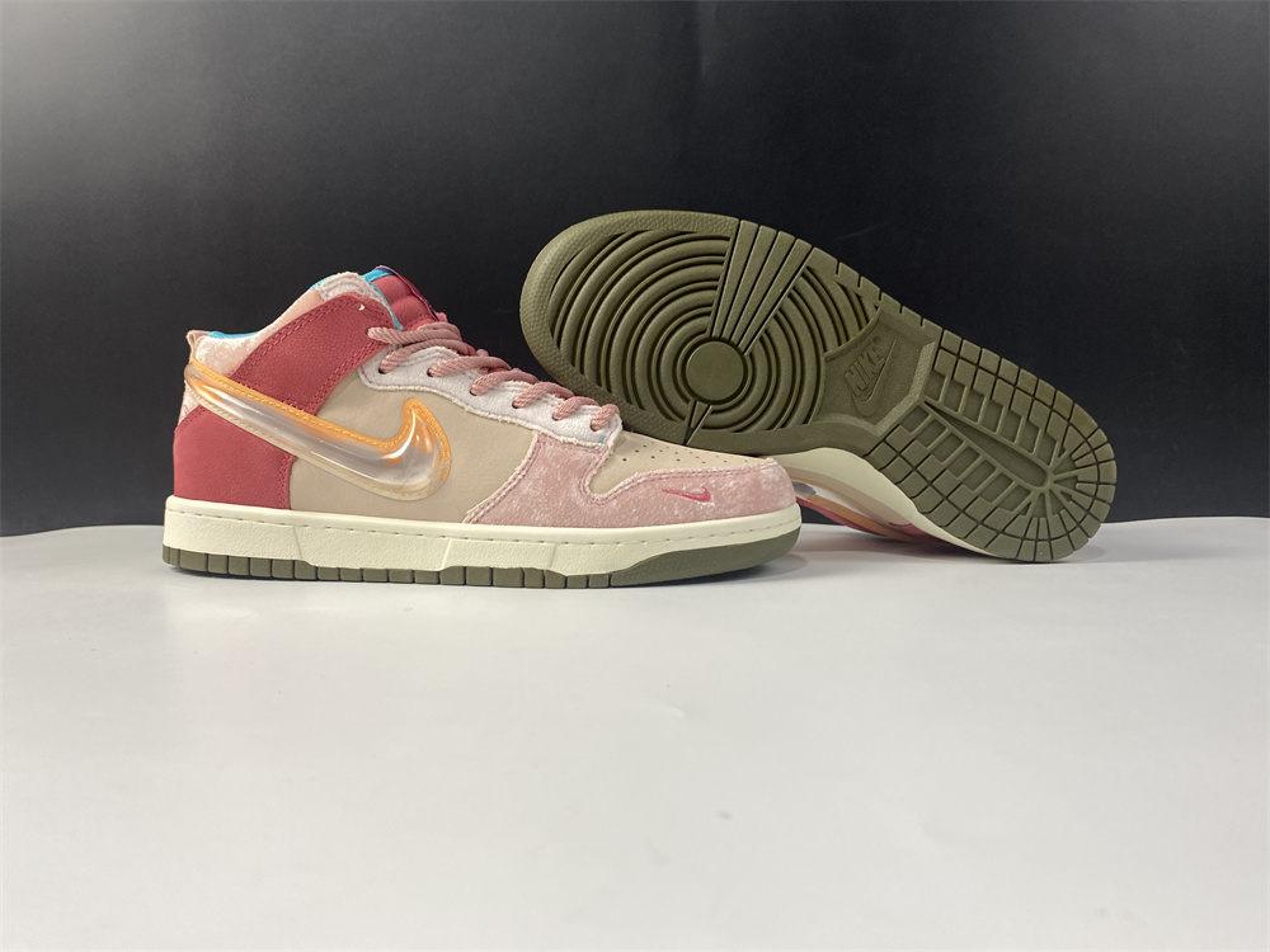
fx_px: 954
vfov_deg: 53.1
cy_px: 476
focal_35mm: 26
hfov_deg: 67.3
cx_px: 635
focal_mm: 4.25
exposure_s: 1/100
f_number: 1.8
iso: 64
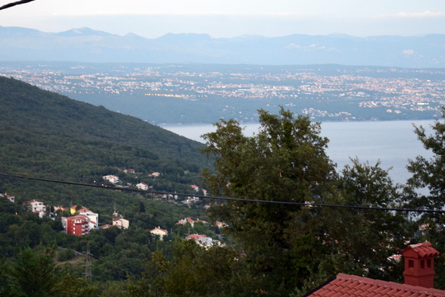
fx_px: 1211
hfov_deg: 20.8
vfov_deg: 14.0
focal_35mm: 98
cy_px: 156
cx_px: 208
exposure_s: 1/15
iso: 1600
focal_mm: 48
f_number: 5
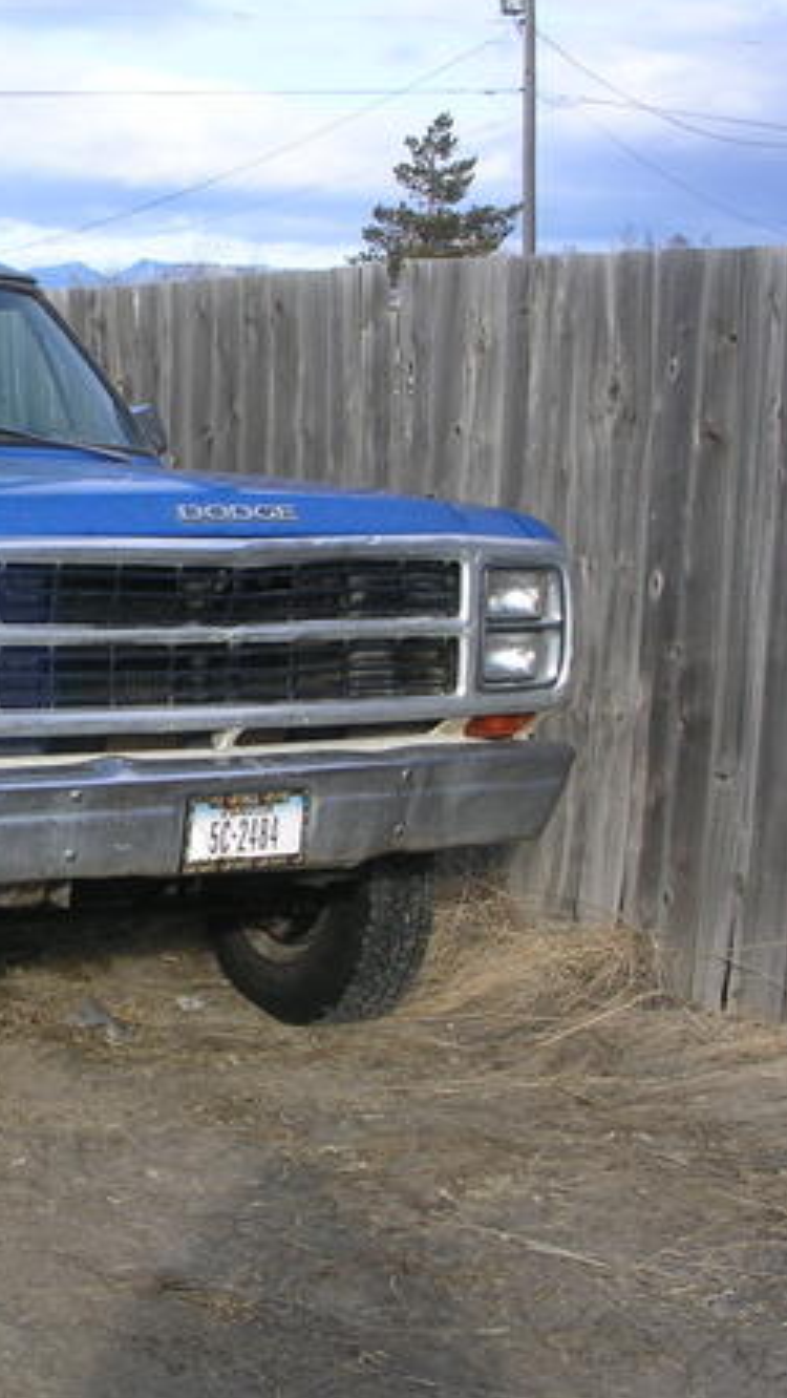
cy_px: 699
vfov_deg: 27.2
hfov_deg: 15.0
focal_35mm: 78
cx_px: -132
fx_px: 2892
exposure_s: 1/124
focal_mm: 8
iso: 50
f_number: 6.4
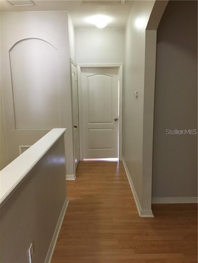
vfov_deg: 61.7
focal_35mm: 29
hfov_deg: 48.2
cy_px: 132
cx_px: 99
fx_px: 221
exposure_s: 1/30
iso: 160
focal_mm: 4.15
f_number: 2.2
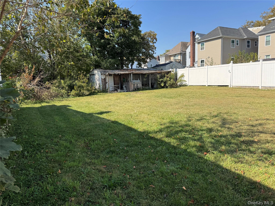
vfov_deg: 56.8
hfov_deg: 71.6
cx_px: 138
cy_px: 103
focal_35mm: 24
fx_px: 191
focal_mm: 6.76
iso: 80
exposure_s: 1/2105
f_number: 1.78
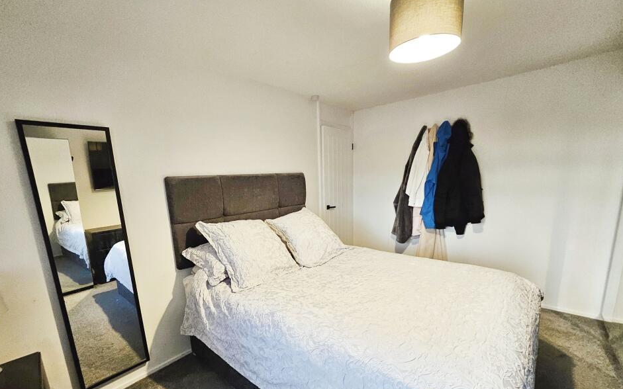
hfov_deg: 101.3
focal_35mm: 15
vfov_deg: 73.7
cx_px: 292
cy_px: 239
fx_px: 255
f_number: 2.2
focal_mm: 1.7
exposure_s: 1/33
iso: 320
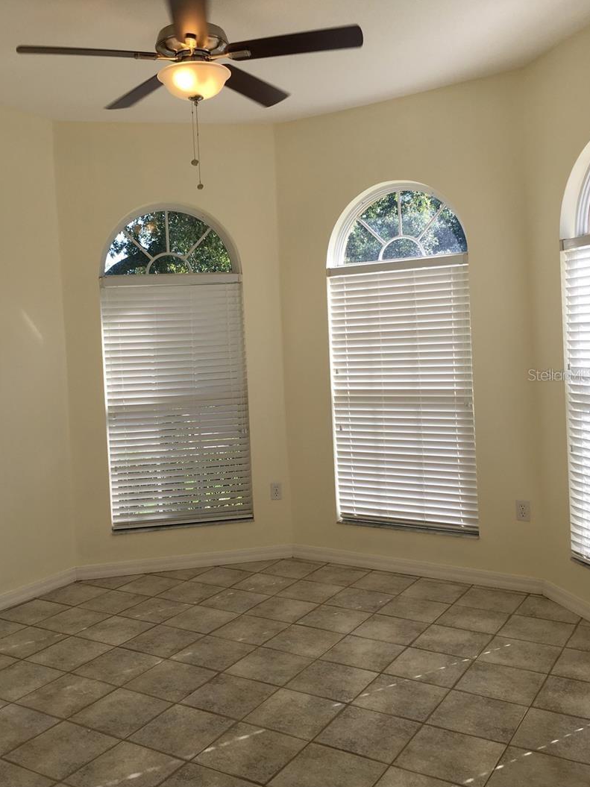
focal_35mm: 33
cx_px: 263
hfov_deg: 42.9
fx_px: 750
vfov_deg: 55.3
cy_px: 374
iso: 25
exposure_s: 1/183
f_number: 2.2
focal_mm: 4.15
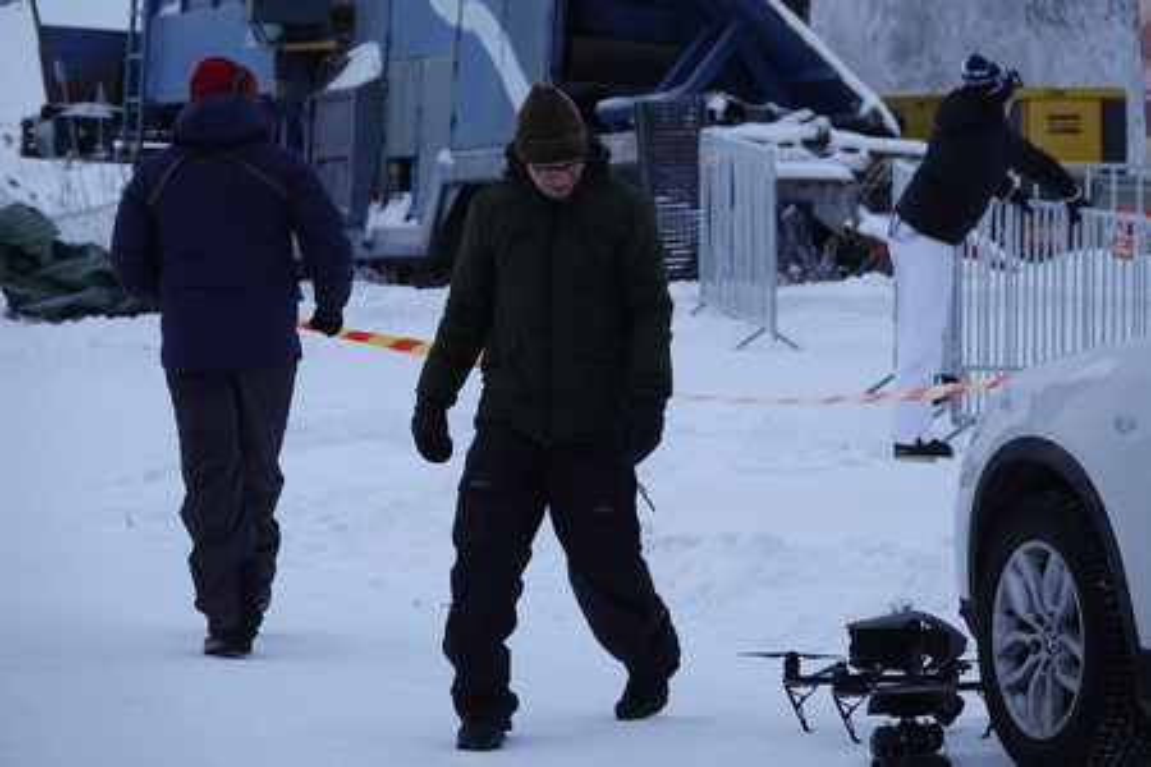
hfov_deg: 10.3
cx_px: 576
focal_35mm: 200
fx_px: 6394
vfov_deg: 6.9
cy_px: 384
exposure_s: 1/400
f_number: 4
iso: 640
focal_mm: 73.24
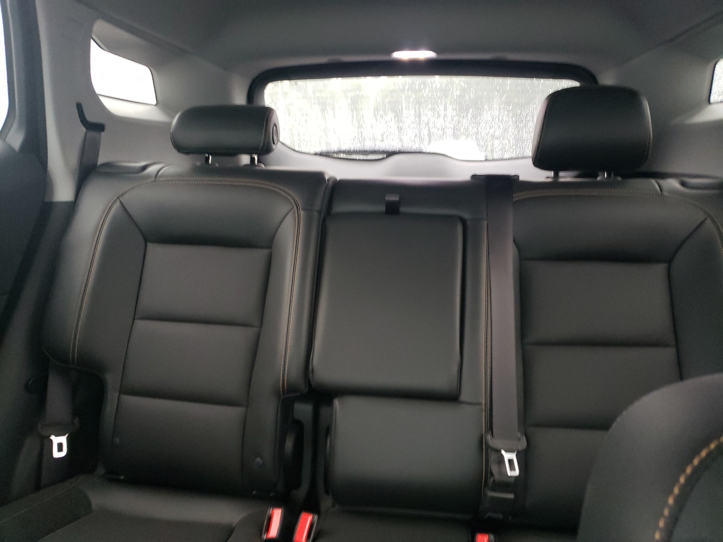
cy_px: 271
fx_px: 543
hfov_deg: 67.3
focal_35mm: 26
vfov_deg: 53.1
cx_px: 362
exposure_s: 1/30
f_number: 1.5
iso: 354
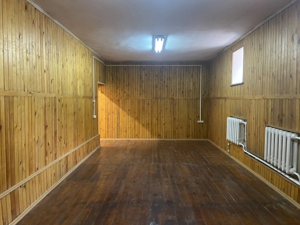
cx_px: 150
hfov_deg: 67.3
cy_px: 112
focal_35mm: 26
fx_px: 225
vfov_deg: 53.1
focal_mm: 4.25
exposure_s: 1/33
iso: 400
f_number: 1.8
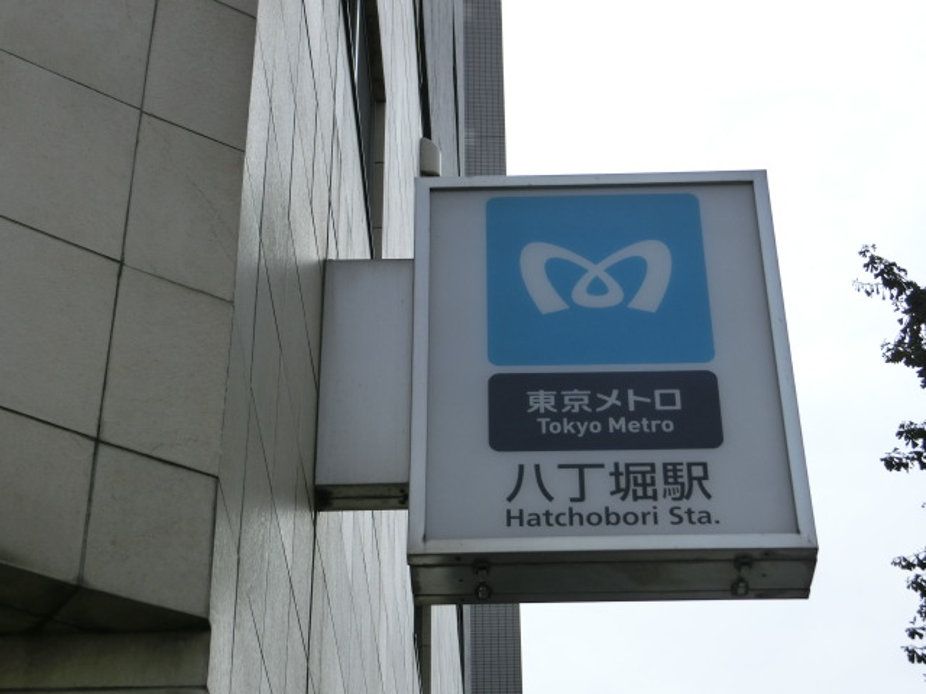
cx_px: 463
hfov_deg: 27.8
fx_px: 1873
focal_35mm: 70
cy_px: 347
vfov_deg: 21.0
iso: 80
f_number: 5.2
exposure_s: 1/640
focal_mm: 12.4
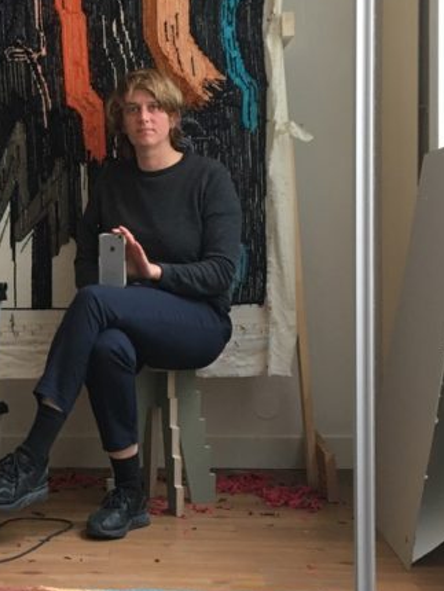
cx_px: -12
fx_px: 1179
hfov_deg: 20.6
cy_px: 289
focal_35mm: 69
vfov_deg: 28.1
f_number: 2.2
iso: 64
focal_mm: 4.15
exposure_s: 1/33
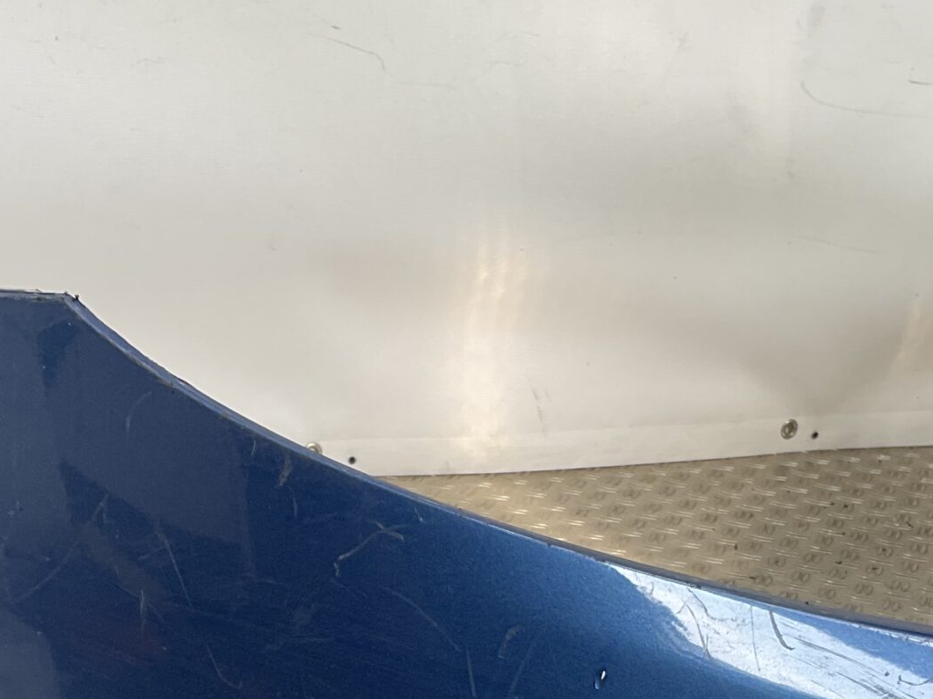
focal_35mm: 70
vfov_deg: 20.2
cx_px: 482
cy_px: 745
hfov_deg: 27.8
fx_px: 1886
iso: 16
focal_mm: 3
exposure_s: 1/174
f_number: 1.8
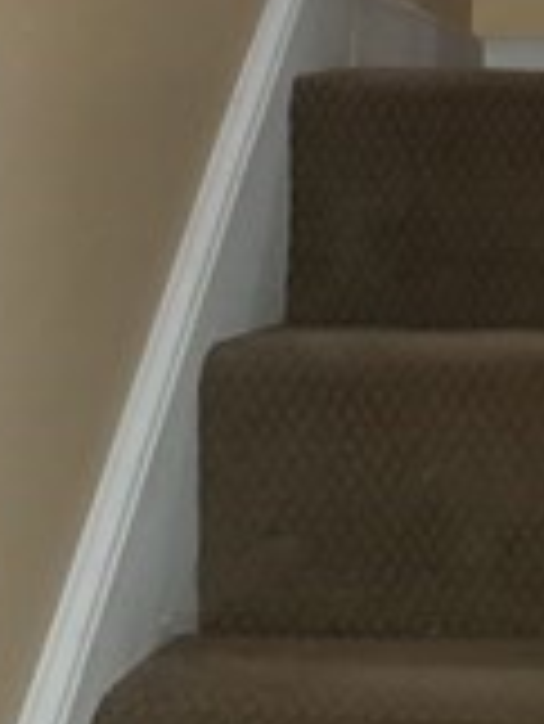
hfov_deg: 11.2
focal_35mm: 124
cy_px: -292
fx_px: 2595
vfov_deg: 15.0
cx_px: 940
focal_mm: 4.3
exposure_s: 1/24
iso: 100
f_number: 1.5
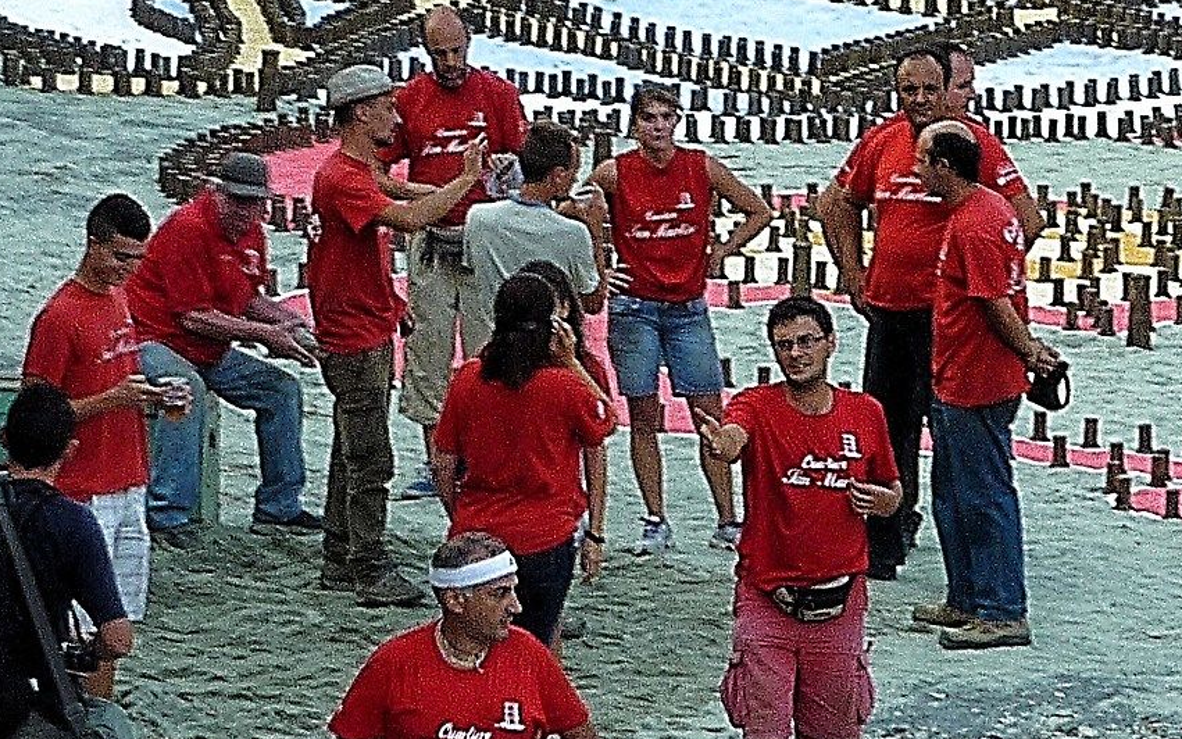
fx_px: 9246
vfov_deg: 4.6
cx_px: 1542
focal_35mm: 287
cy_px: 583
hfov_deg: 7.2
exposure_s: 1/50
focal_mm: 15.8
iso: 100
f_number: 4.3
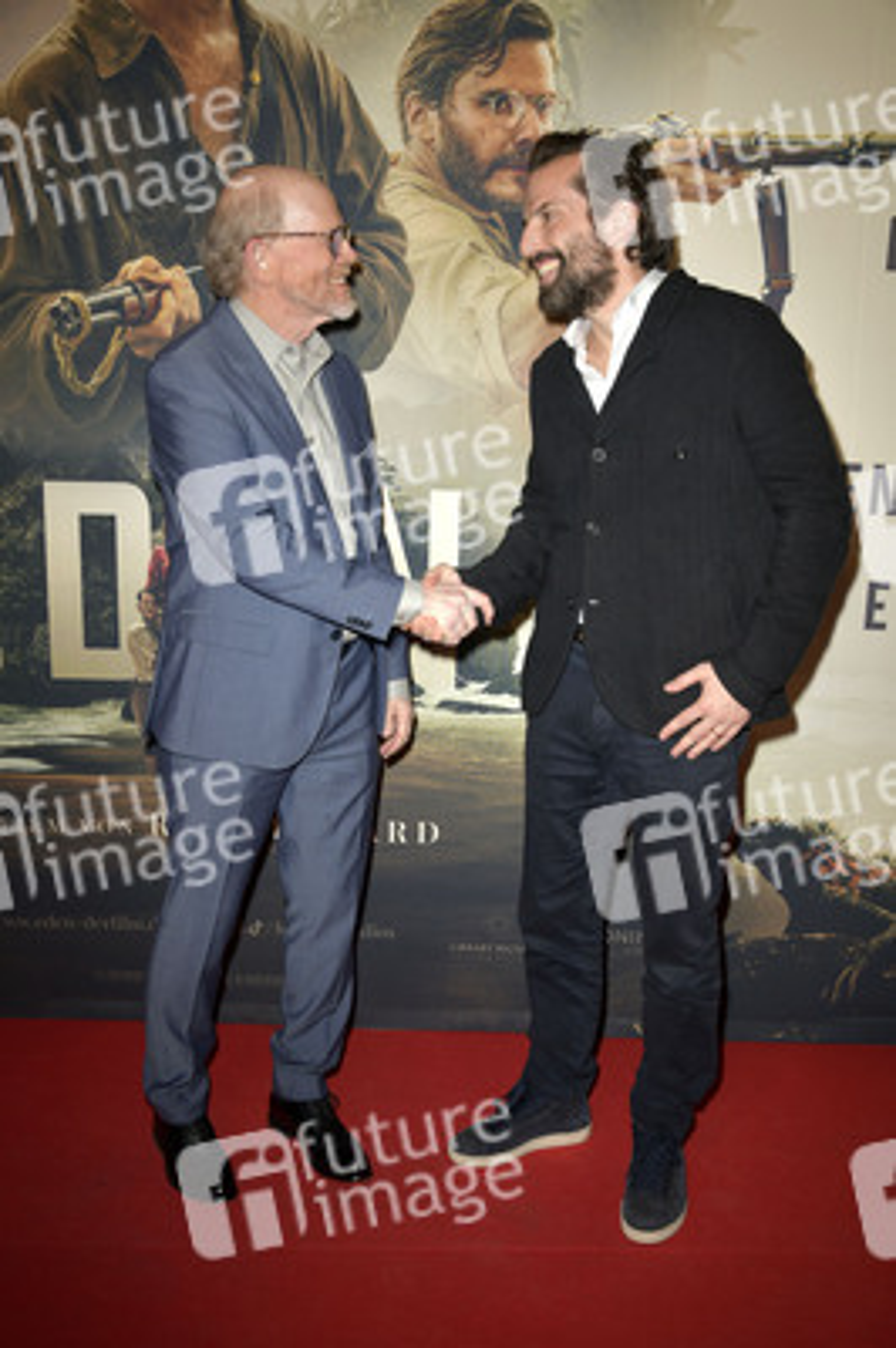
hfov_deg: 42.3
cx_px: 448
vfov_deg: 60.3
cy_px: 674
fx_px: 1159
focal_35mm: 31
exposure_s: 1/250
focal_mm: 31
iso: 250
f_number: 5.6
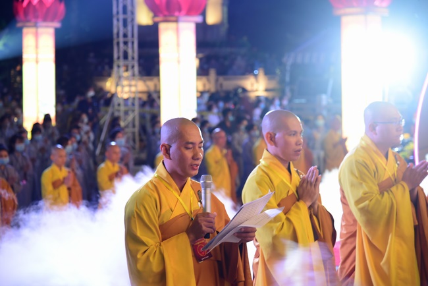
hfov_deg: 23.9
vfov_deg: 16.1
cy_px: 143
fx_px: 1011
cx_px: 214
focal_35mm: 85
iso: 2000
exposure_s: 1/20
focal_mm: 85
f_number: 4
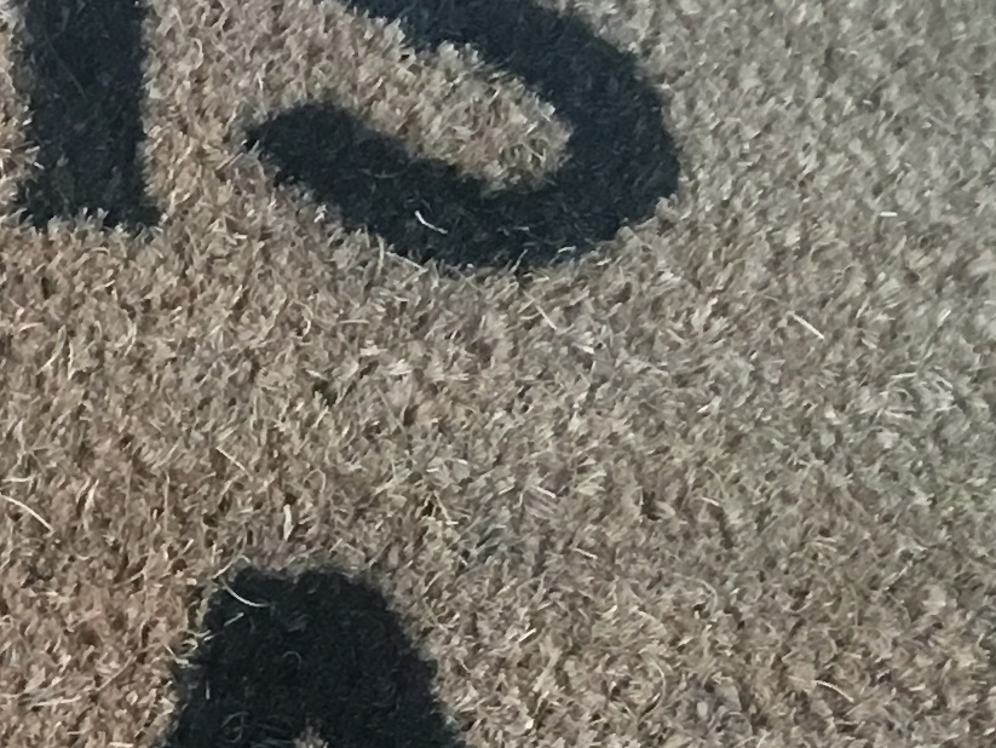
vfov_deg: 10.0
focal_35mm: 142
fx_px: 4088
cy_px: 1233
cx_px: -628
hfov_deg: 12.9
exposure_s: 1/15
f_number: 2.2
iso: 64
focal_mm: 4.15
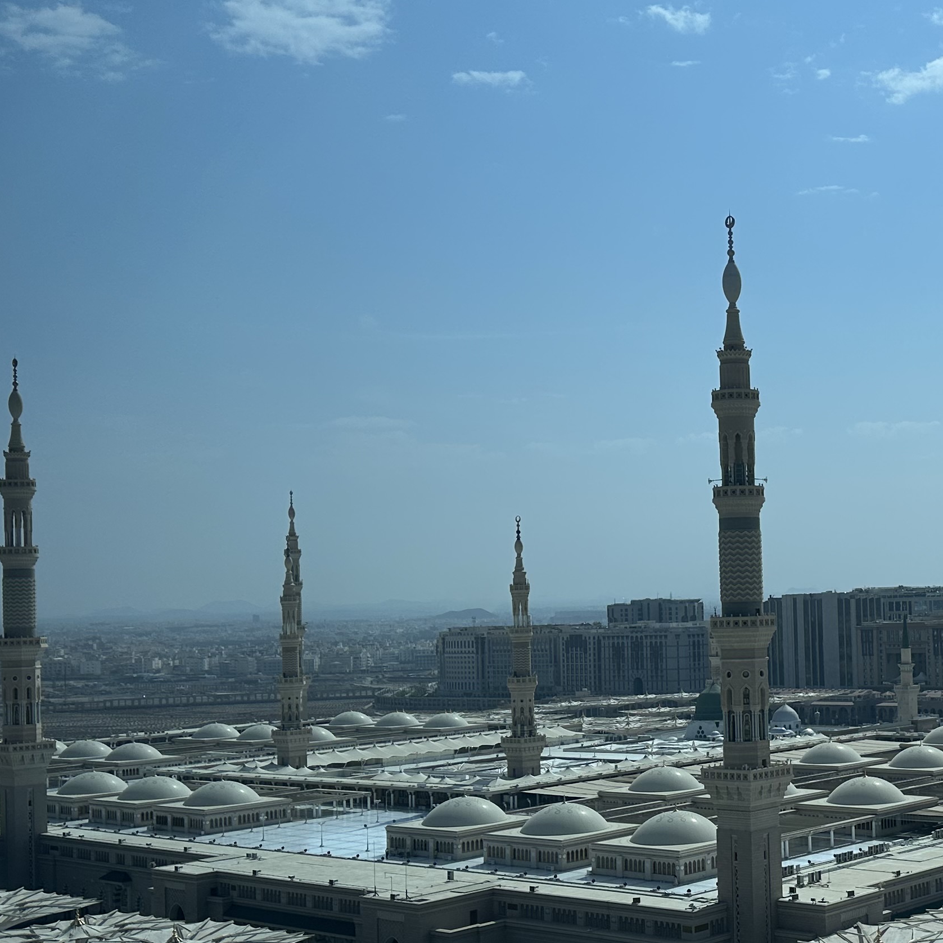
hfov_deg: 32.0
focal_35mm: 51
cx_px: 822
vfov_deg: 33.3
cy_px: 560
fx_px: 1572
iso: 80
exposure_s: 1/8929
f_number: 1.78
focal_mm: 6.86
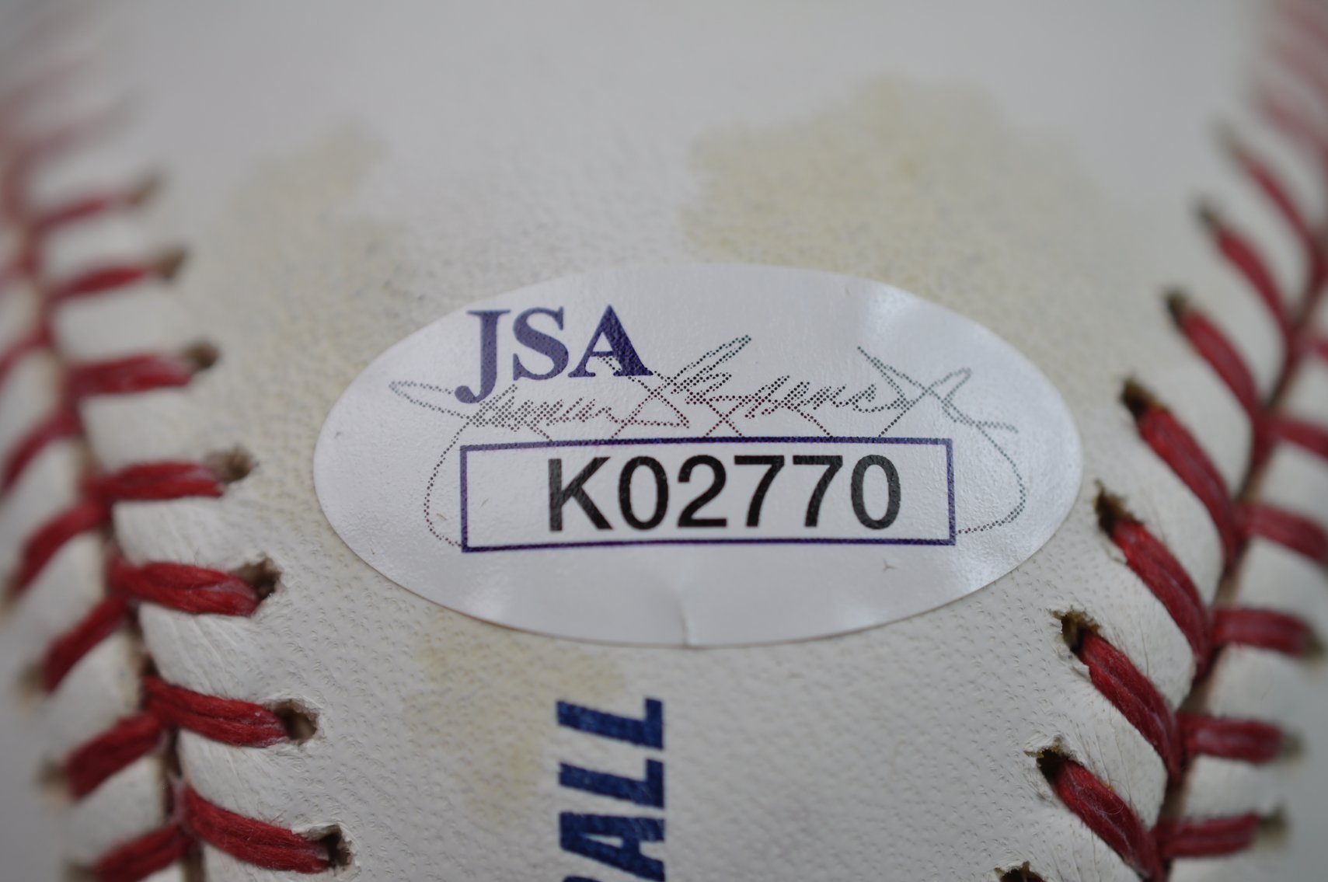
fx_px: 2211
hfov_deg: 33.4
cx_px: 664
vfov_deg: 22.6
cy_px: 441
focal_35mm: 60
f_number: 4.5
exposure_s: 1/80
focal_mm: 40
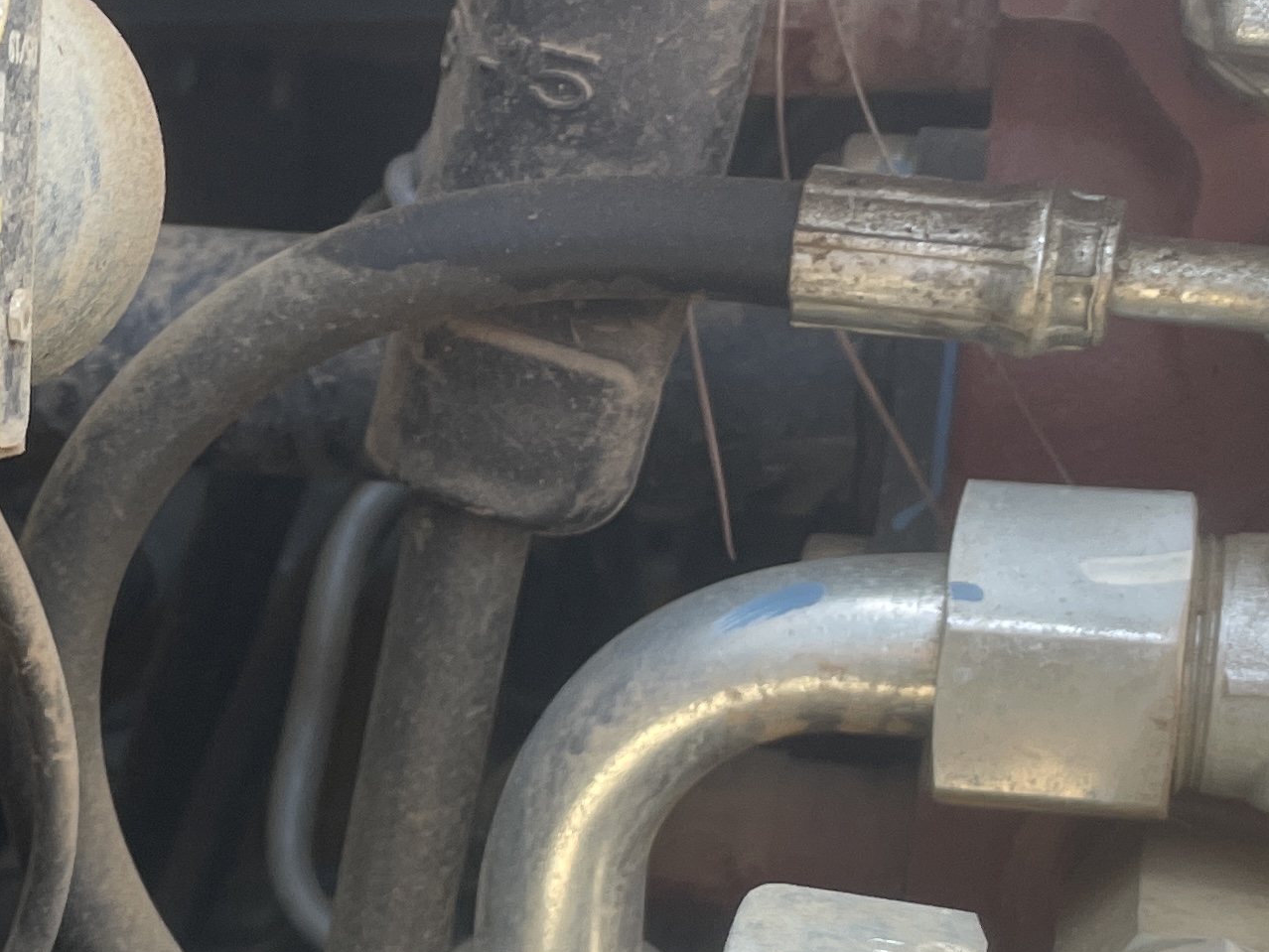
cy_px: 939
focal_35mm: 82
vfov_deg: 17.6
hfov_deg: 23.5
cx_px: 269
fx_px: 3007
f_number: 1.6
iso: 50
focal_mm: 4.2
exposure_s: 1/121
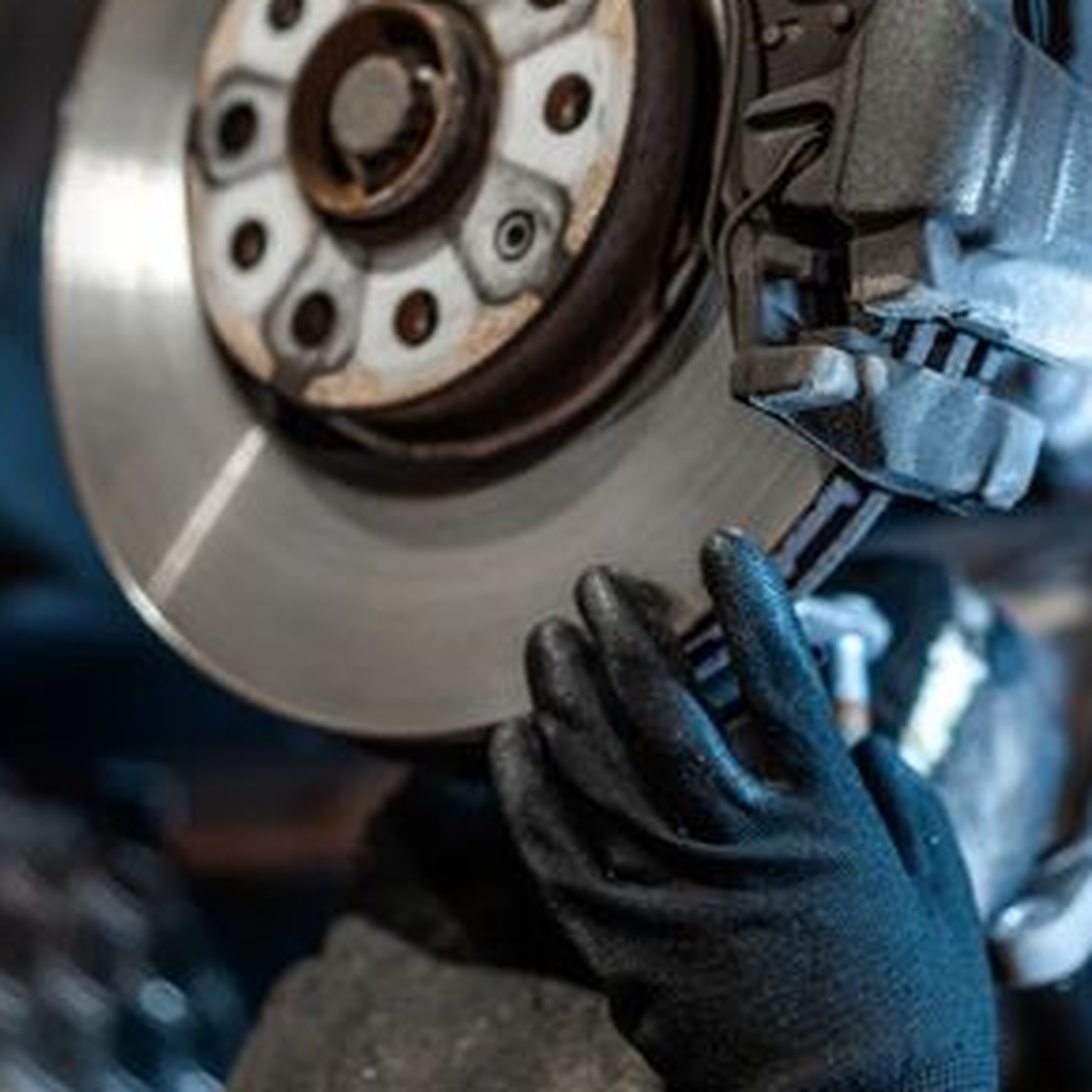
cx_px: 557
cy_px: 314
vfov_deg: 21.0
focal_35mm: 82
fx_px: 2927
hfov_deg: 21.1
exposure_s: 1/400
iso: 500
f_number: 1.4
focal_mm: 35
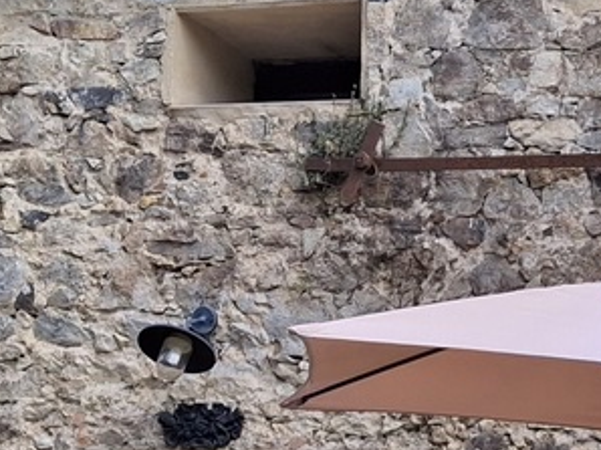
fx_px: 2099
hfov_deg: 15.5
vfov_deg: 12.0
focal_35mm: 121
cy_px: 535
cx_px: 789
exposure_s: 1/329
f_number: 1.8
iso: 25
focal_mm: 4.69
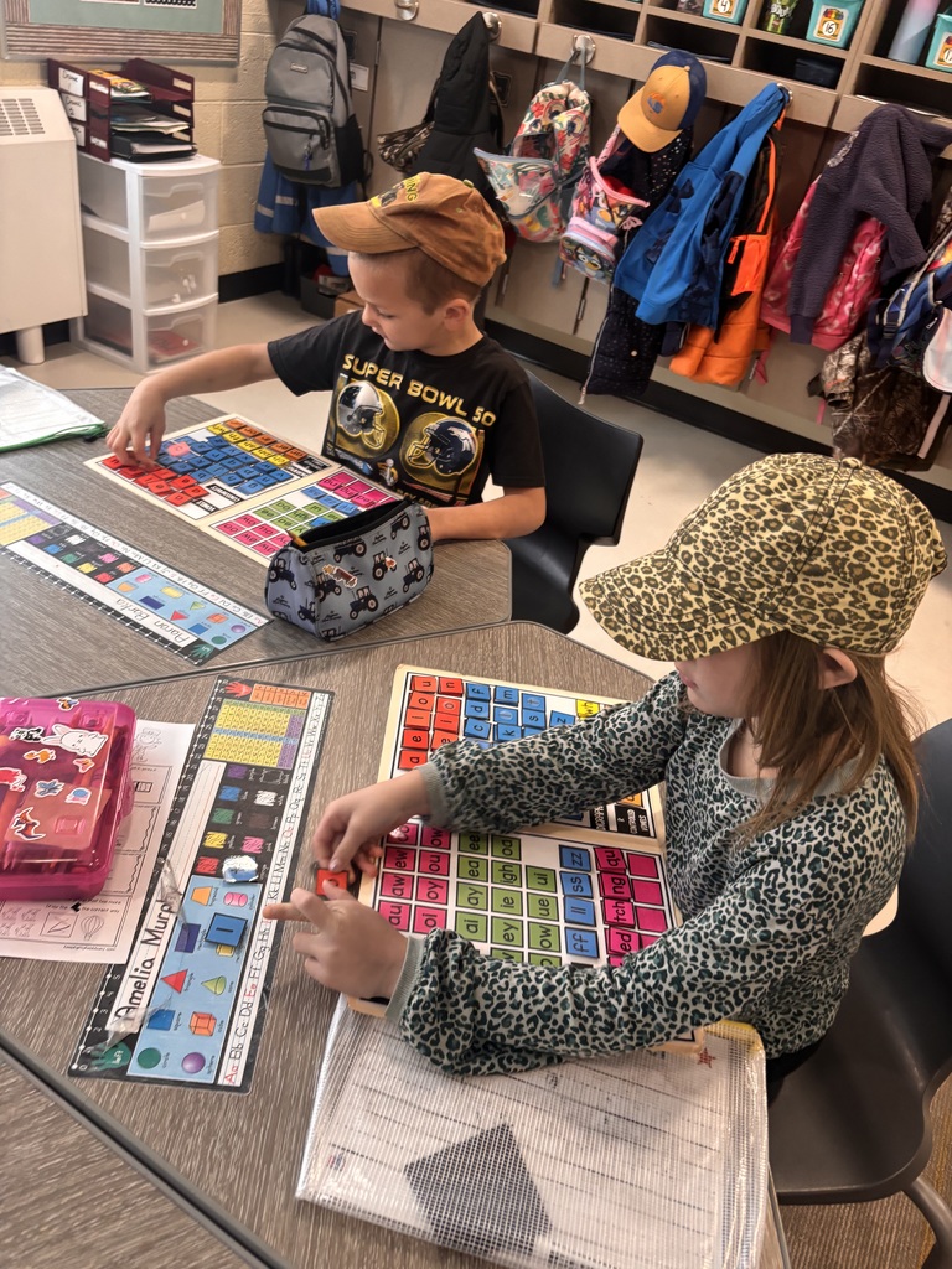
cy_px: 634
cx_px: 476
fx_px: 953
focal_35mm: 26
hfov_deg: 53.1
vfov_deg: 67.3
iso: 250
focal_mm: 5.96
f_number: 1.6
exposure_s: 1/60
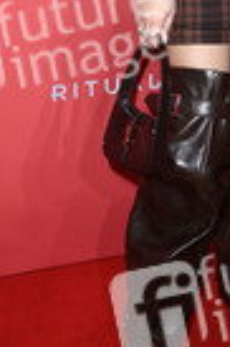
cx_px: 313
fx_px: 1345
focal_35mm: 140
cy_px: -81
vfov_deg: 14.2
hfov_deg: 9.6
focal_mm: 48
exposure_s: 1/250
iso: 1000
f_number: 5.6
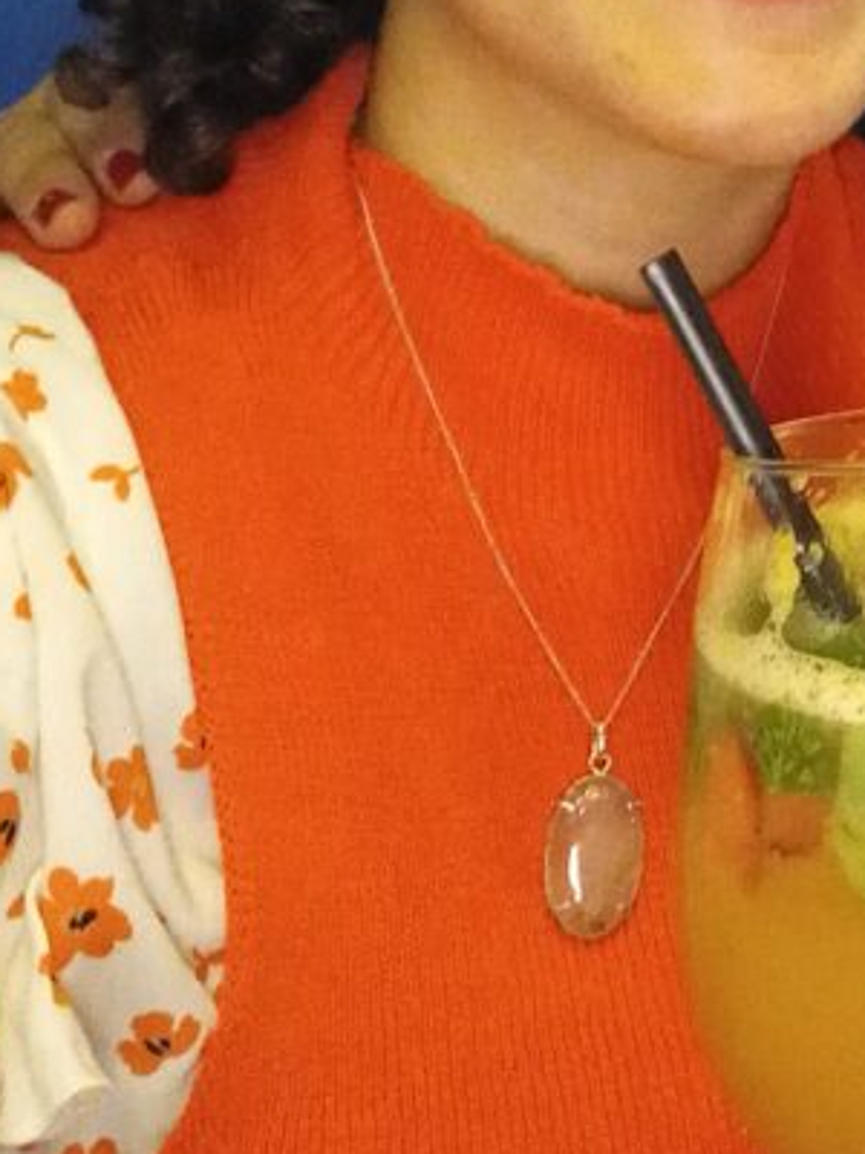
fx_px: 2132
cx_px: 1047
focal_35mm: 64
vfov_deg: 28.2
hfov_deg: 21.3
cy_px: -35
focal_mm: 3.75
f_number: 2.2
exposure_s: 1/25
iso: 1600
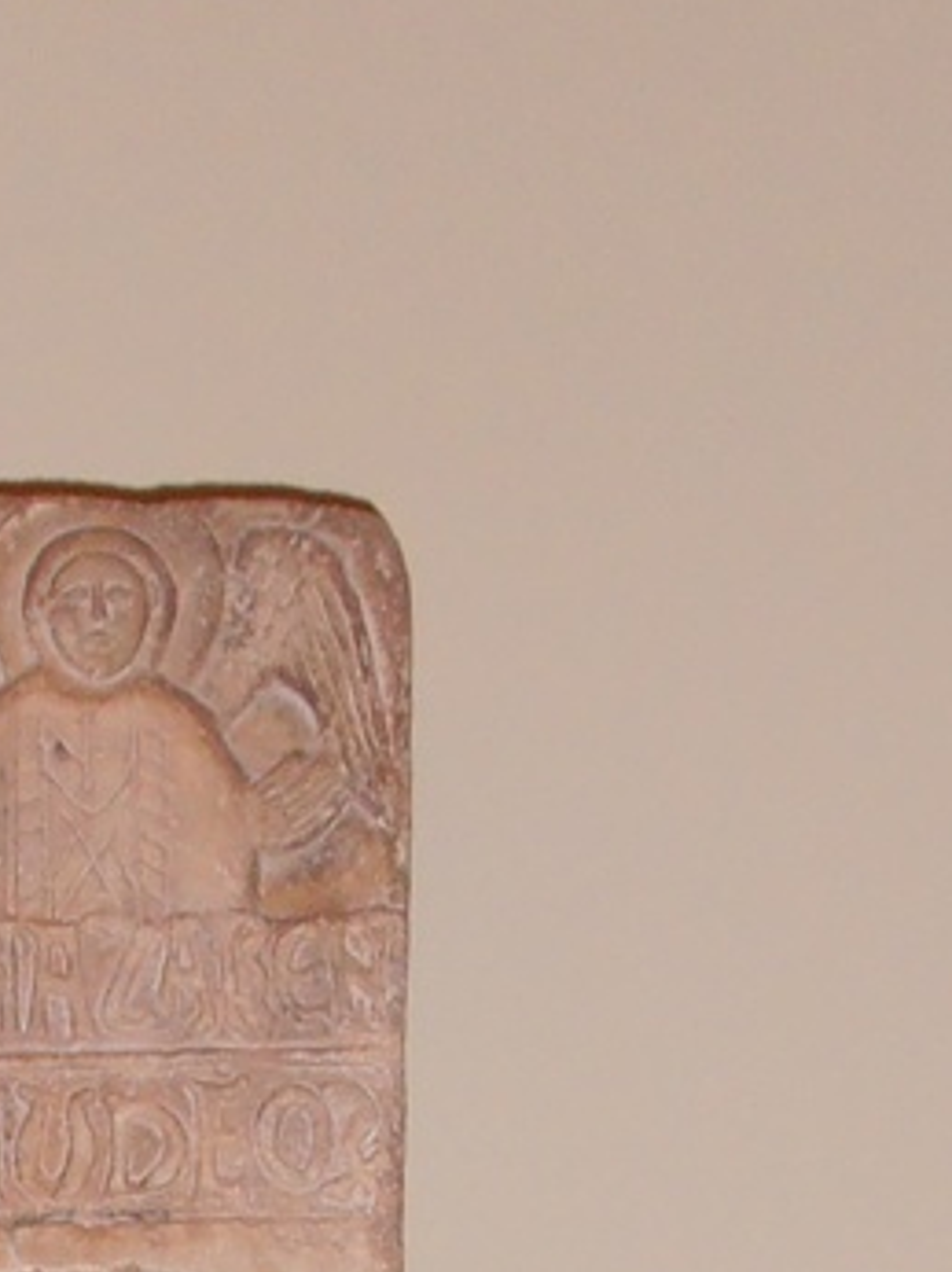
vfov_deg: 13.1
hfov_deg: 10.8
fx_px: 5030
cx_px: 140
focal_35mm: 137
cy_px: 2254
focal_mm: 6.61
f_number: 3.9
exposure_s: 1/40
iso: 125
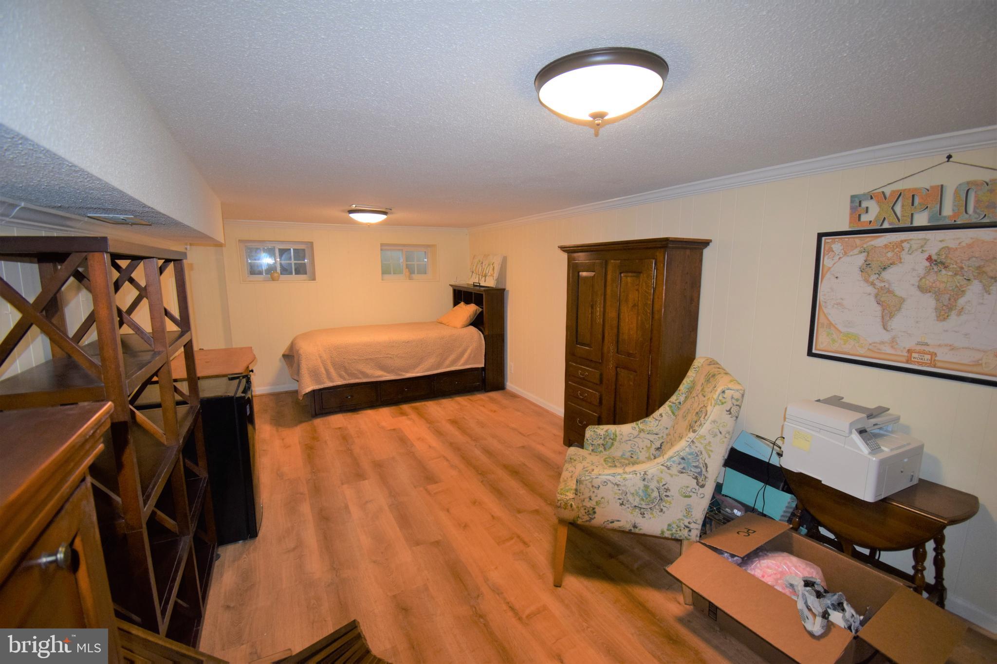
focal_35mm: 15
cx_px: 498
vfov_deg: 77.3
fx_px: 415
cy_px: 332
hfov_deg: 100.4
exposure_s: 1/80
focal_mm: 10
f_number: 4.5
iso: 800
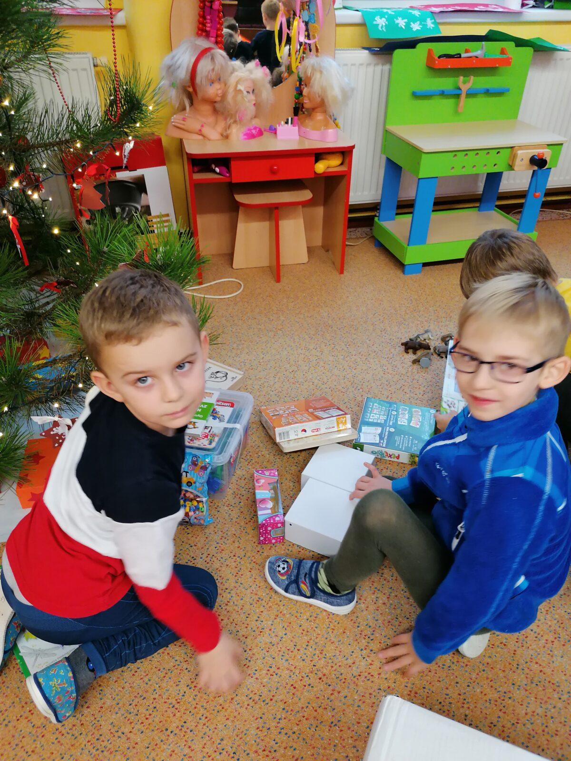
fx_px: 594
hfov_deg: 51.4
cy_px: 380
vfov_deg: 65.3
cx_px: 286
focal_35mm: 27
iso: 250
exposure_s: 1/33.3
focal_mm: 4.75
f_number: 1.8
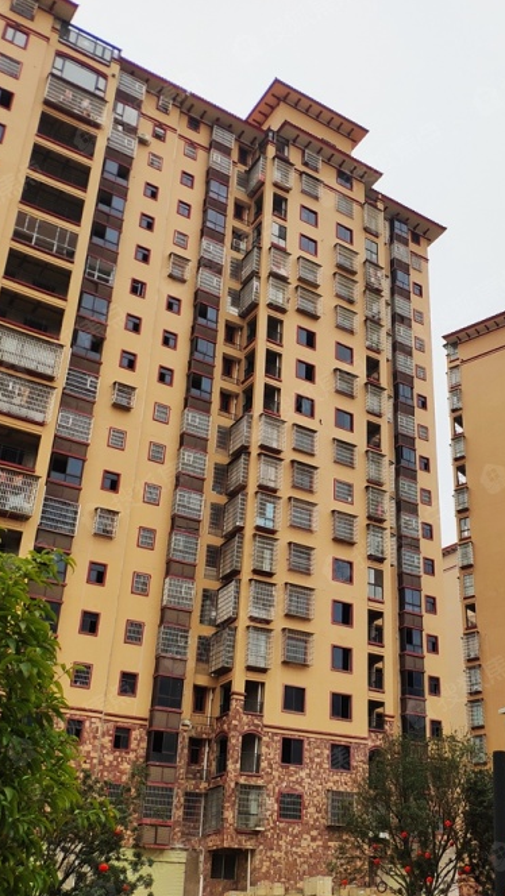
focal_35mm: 31
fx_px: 737
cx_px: 415
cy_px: 447
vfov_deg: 62.6
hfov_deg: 36.3
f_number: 1.8
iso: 100
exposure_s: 1/782
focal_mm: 4.22
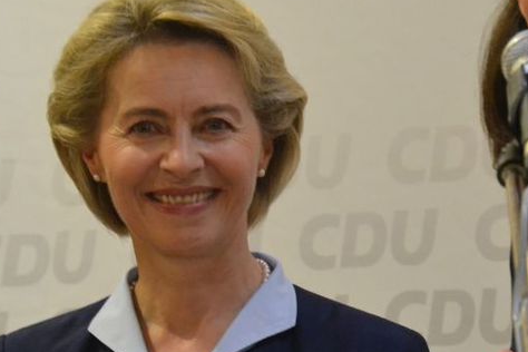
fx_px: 5324
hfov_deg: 5.7
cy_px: 156
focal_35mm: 363
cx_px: 429
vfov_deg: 3.8
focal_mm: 112
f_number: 5.6
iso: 2800
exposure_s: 1/60
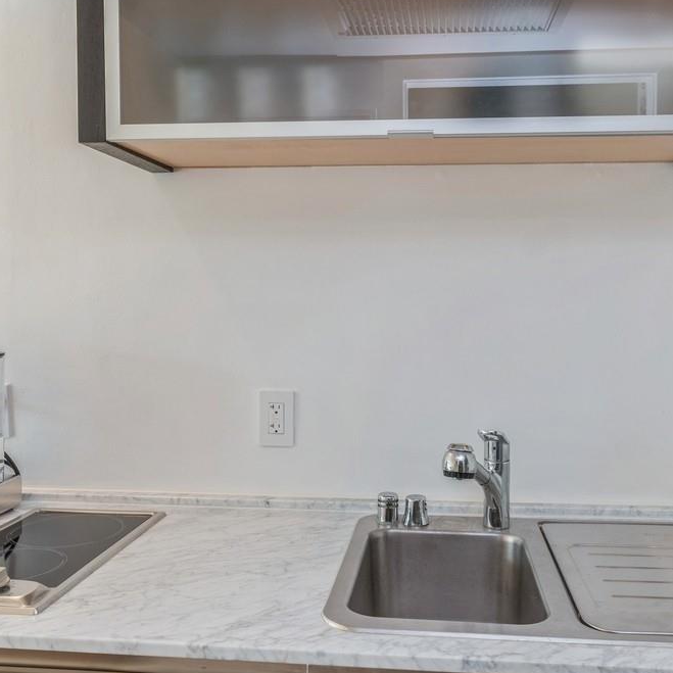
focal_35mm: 33
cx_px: 370
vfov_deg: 49.7
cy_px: 334
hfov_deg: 49.7
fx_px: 726
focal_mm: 16
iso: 200
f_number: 10
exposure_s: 1/10
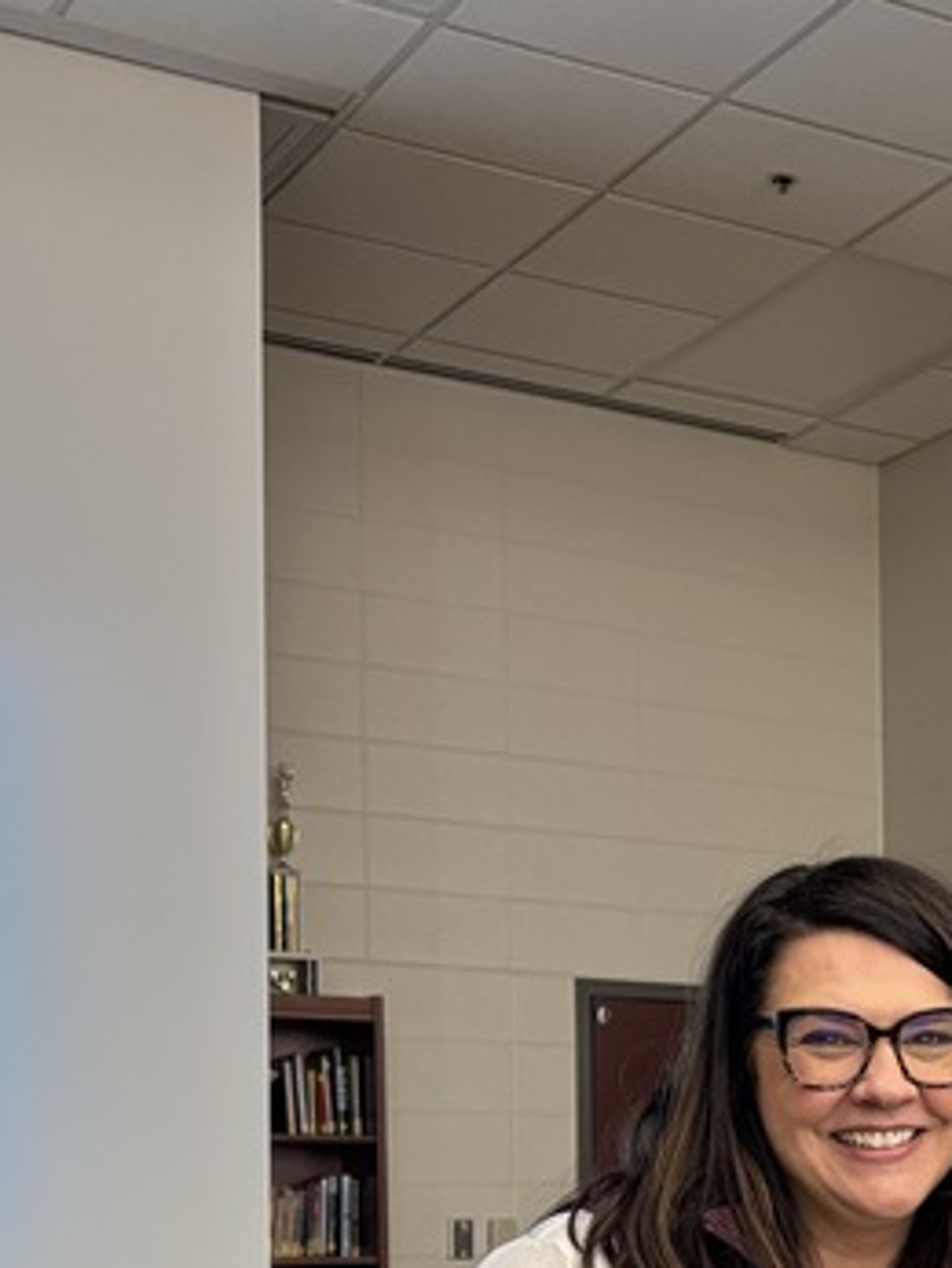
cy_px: 1206
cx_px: 1212
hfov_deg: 19.3
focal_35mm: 71
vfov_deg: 26.2
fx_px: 2600
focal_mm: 6.76
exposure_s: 1/60
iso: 500
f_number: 1.78
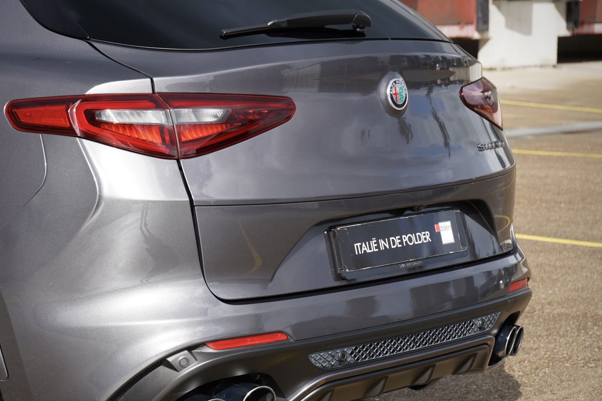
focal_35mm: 102
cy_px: 265
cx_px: 220
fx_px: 1705
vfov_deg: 13.4
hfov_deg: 20.0
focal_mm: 70
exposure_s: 1/250
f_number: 7.1
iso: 100
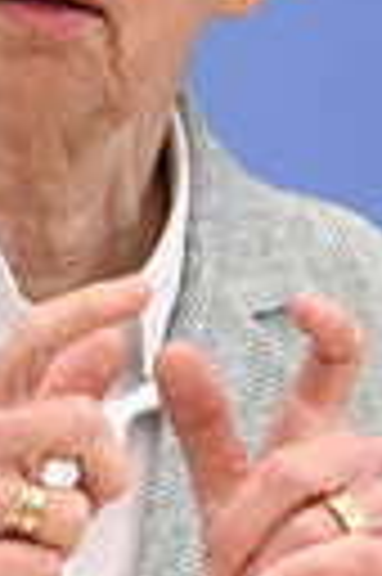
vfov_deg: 4.8
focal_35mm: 429
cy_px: 32
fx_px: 6846
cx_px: -34
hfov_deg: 3.2
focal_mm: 122
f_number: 4.5
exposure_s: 1/800
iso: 3200
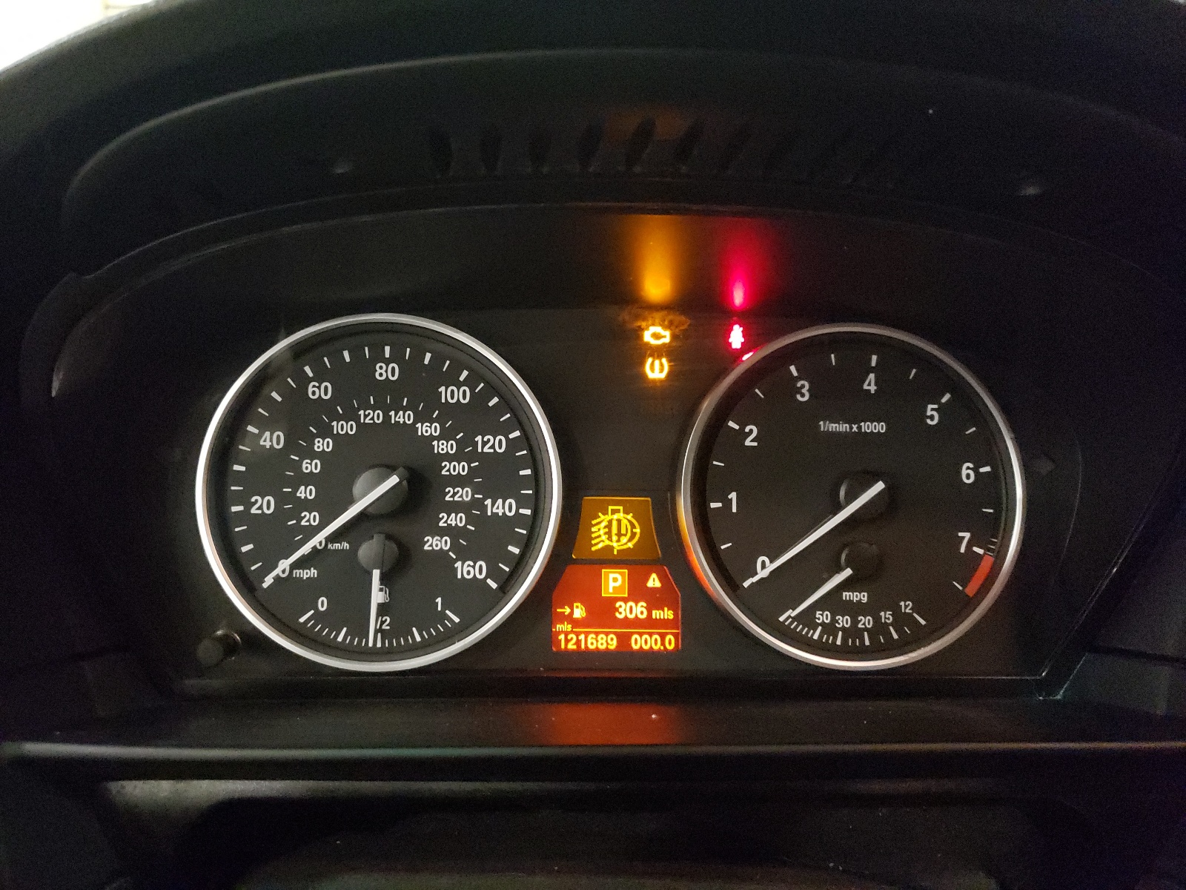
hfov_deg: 67.3
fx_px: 891
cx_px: 593
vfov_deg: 53.1
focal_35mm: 26
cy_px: 445
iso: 1043
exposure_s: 1/24
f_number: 1.5
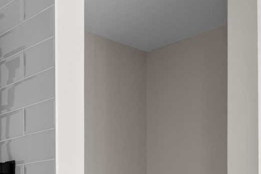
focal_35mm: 63
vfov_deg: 19.7
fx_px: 457
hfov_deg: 28.2
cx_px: -45
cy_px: 232
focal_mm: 16
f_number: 7.1
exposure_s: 1/2
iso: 320
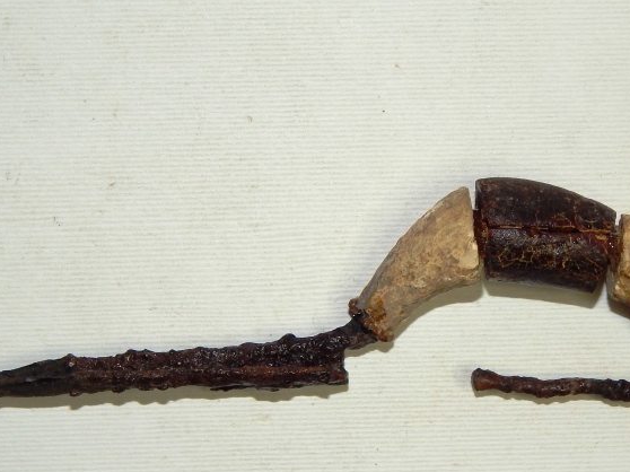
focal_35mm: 101
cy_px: 334
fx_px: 1837
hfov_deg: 19.4
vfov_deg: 14.6
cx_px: 355
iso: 125
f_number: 7.6
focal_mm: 9.7
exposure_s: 1/40
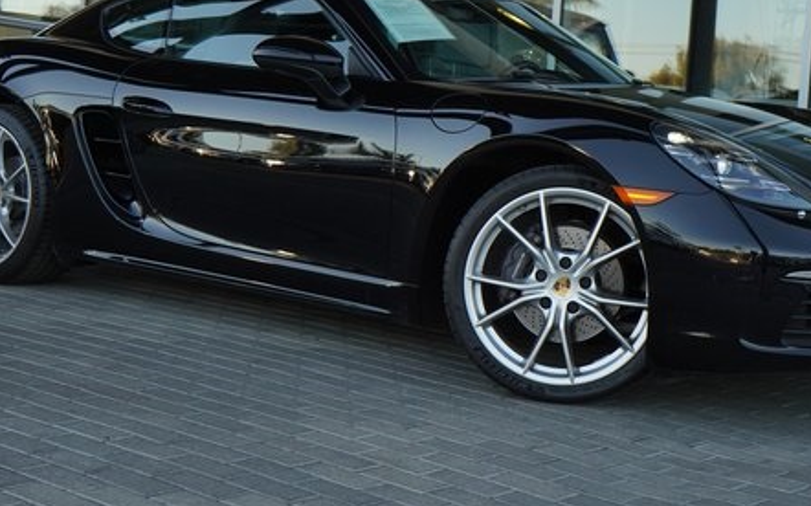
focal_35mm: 65
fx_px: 1436
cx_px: 466
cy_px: 197
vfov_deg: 20.0
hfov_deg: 31.5
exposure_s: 1/400
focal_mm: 44
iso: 1000
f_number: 8
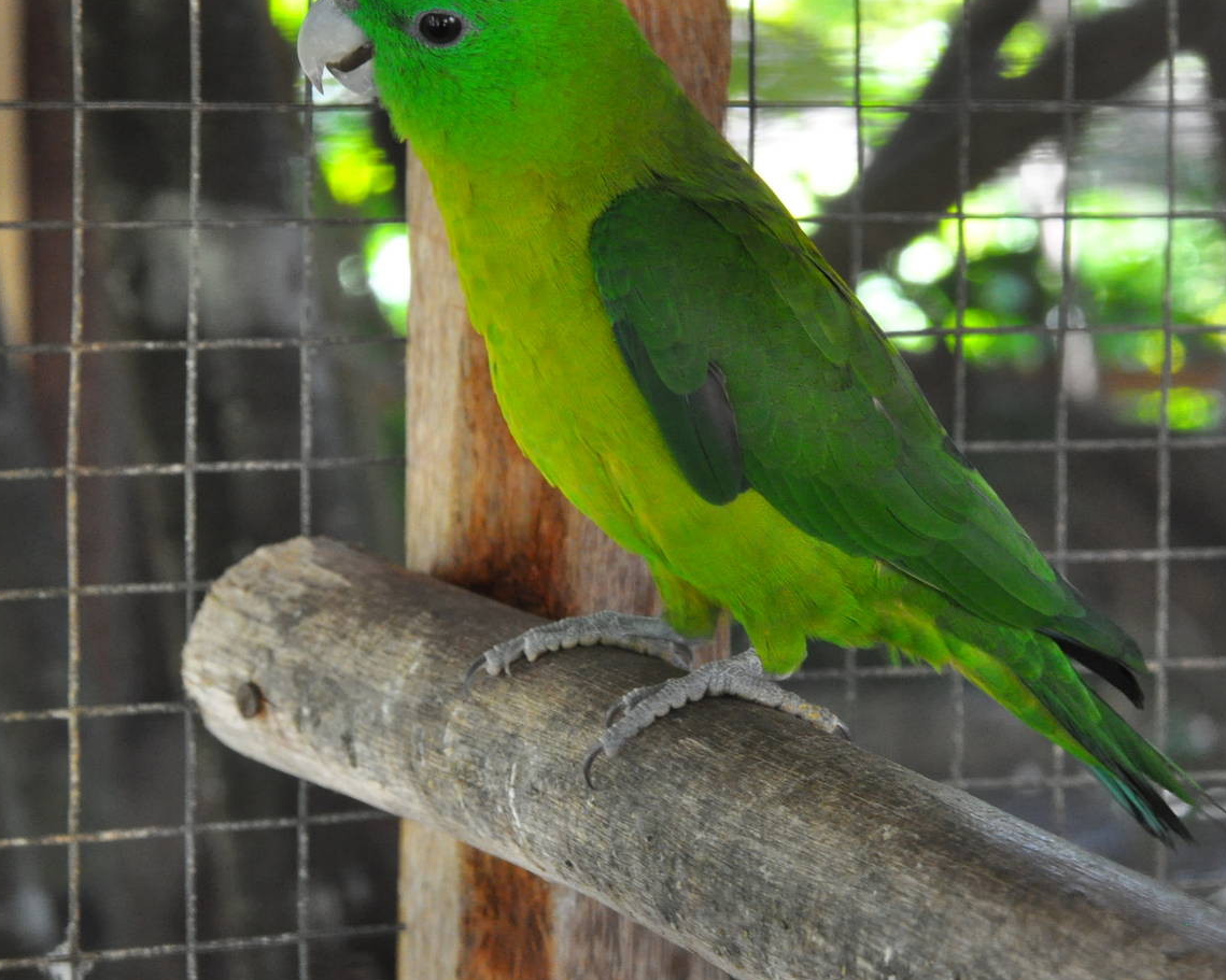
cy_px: 431
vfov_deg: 9.5
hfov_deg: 11.9
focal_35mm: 162
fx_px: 5878
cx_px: 713
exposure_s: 1/20
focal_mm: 82
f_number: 10
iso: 1600
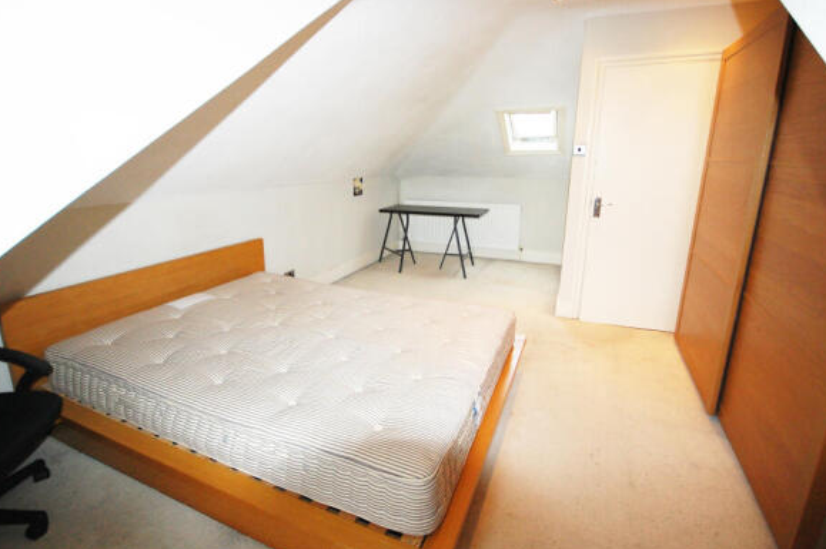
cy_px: 251
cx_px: 401
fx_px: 390
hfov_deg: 93.3
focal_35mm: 17
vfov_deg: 70.2
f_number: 4
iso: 400
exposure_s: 1/60
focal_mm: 10
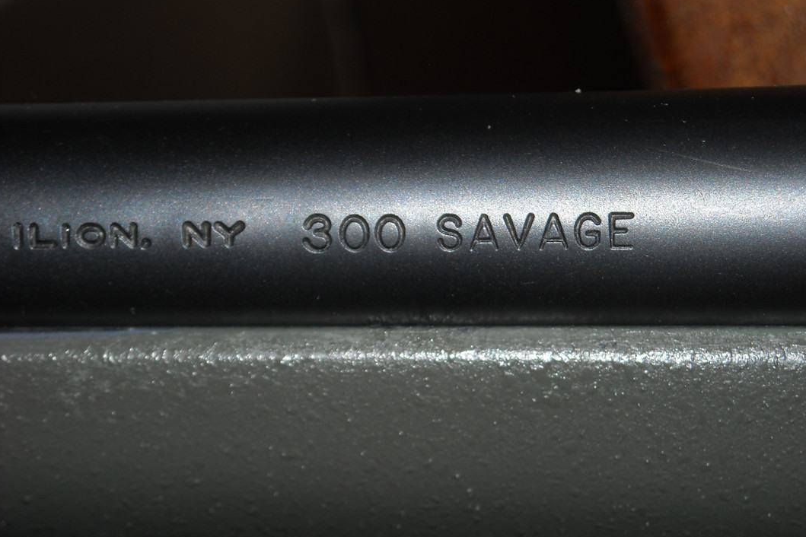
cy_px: 275
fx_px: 2463
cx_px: 402
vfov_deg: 12.5
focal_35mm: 110
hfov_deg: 18.6
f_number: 9.3
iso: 64
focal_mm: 17.1
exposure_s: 1/125
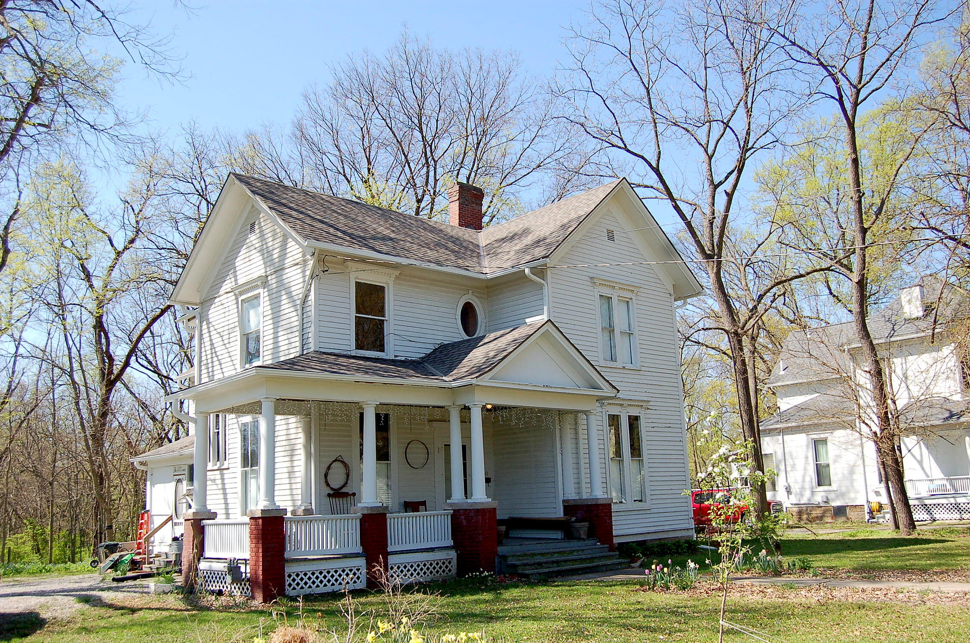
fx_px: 888
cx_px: 485
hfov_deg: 57.3
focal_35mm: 33
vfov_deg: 39.8
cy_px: 322
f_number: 4
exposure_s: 1/1000
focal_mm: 22
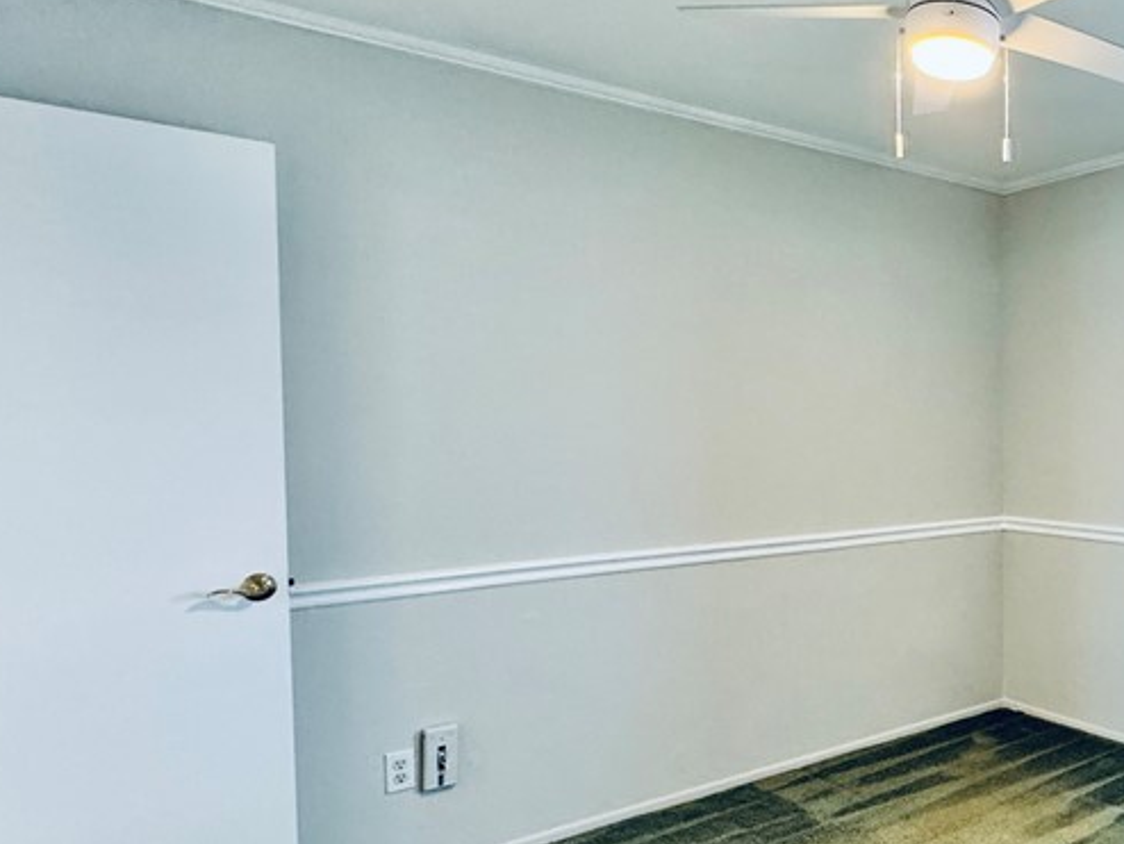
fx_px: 942
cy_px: 462
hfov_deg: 52.3
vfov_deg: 48.2
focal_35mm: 29
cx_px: 1058
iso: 320
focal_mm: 2.22
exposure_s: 1/120
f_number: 2.2
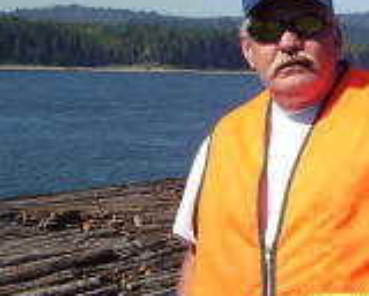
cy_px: 64
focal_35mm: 99
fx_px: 1081
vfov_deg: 15.5
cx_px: 353
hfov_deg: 18.9
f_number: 4.8
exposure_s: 1/750
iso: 80
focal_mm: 6
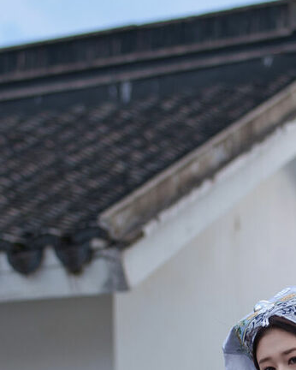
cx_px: 278
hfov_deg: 9.0
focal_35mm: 171
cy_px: 322
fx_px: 1871
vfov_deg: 11.2
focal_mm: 50
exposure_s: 1/2500
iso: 100
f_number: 1.8
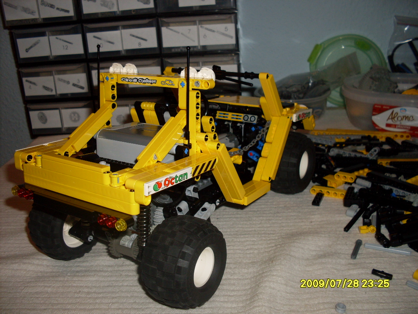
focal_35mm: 38
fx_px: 459
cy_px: 157
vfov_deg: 37.7
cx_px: 209
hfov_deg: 49.0
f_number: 2.8
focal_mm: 6.3
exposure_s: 1/45
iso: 100
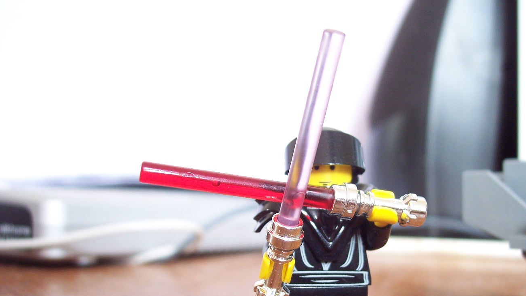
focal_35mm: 49
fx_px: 684
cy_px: 198
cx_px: 296
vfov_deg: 24.3
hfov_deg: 42.0
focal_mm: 8
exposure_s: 1/8
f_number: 3.4
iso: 200
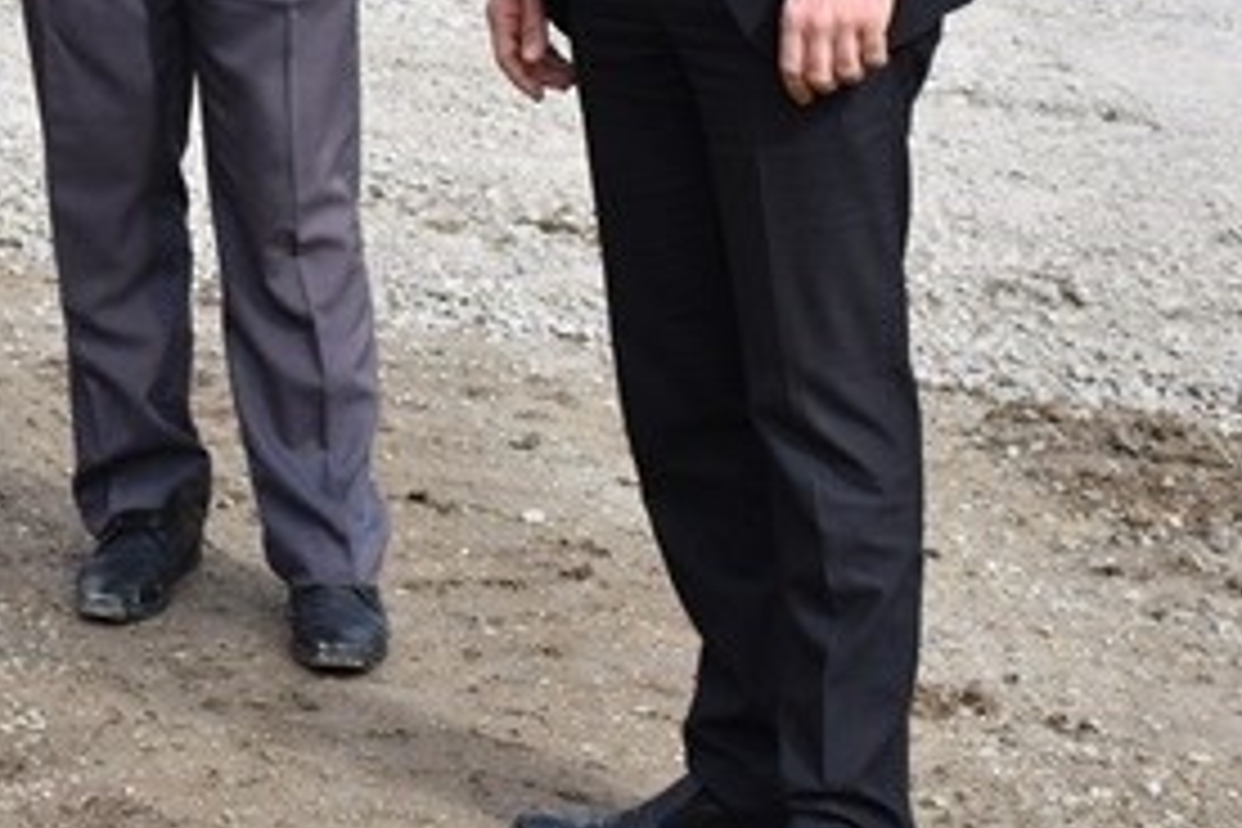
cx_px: -18
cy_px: -326
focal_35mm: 165
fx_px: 5692
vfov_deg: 8.2
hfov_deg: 12.3
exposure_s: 1/200
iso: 100
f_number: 7.1
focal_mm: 38
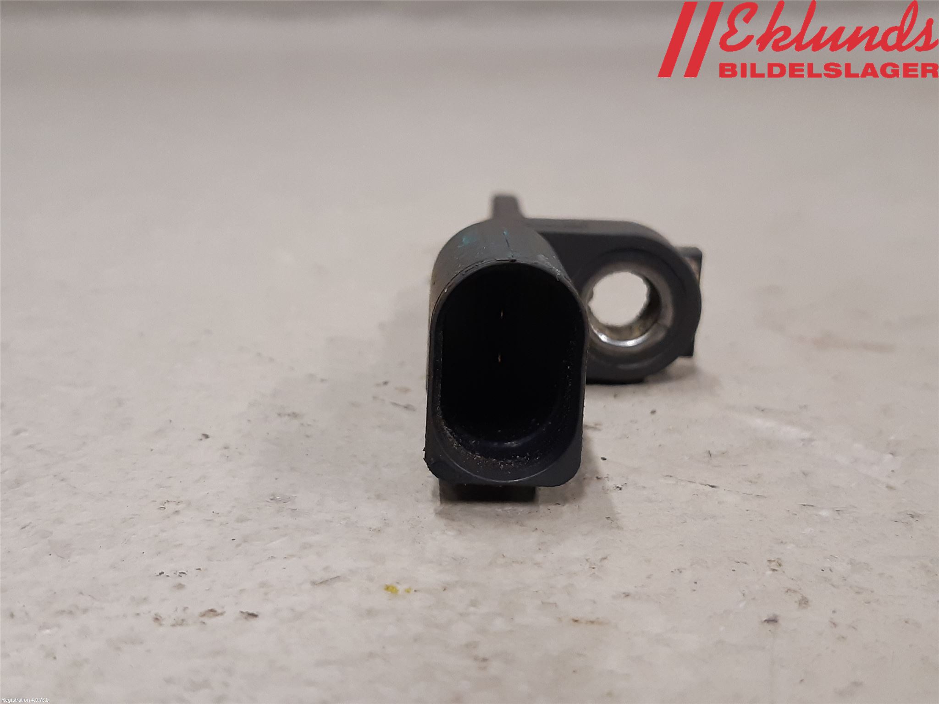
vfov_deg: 53.1
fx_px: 705
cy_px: 352
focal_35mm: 26
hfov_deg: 67.3
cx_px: 470
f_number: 1.7
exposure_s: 1/50
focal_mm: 3.93
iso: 160
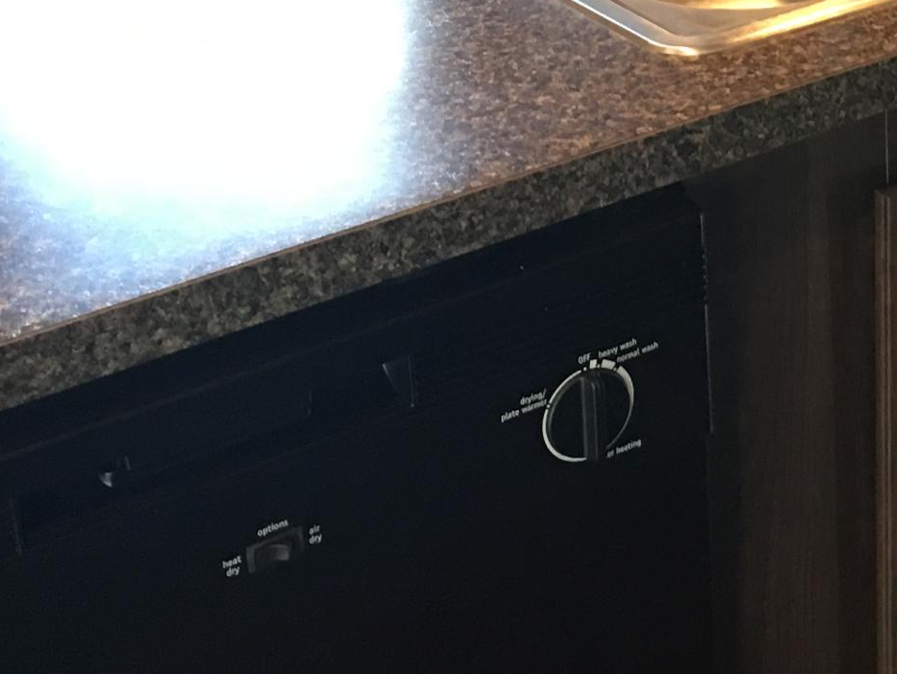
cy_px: 44
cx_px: 988
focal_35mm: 93
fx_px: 2411
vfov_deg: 15.7
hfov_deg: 20.1
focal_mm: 4.15
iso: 80
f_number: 2.2
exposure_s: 1/15
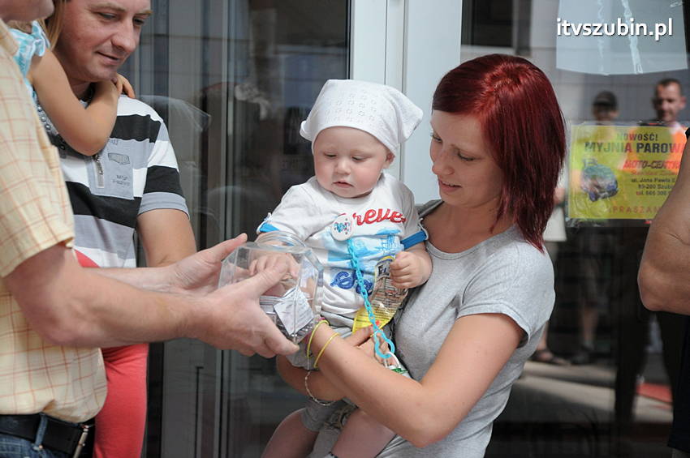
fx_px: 2011
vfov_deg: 13.0
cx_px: 345
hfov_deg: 19.5
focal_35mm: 105
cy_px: 229
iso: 800
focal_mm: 70
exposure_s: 1/160
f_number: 5.6
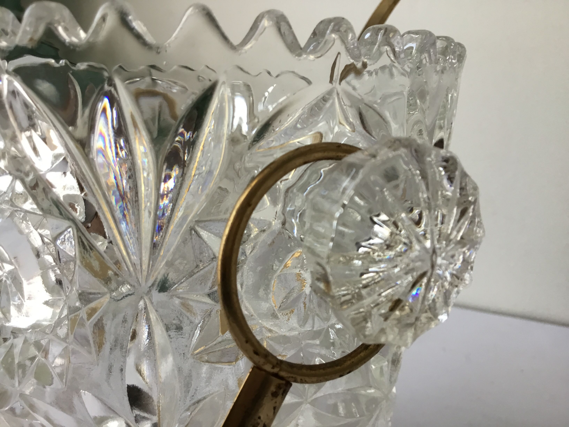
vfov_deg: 45.4
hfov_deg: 58.4
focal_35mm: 31
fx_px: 510
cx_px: 284
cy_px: 214
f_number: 2.4
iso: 64
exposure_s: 1/33
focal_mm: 3.3
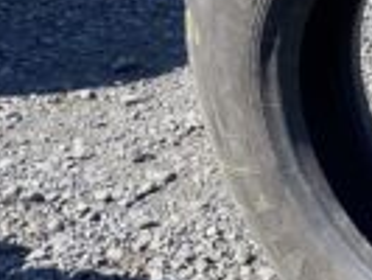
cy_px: 139
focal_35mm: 84
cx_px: 436
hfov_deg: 21.7
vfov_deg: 17.6
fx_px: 904
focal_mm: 4.25
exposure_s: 1/1016
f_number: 1.8
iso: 32
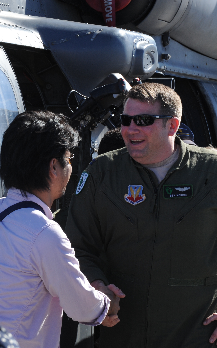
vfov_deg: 10.5
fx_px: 1893
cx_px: 43
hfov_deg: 6.6
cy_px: 174
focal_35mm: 200
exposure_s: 1/200
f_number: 18
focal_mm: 130
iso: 640
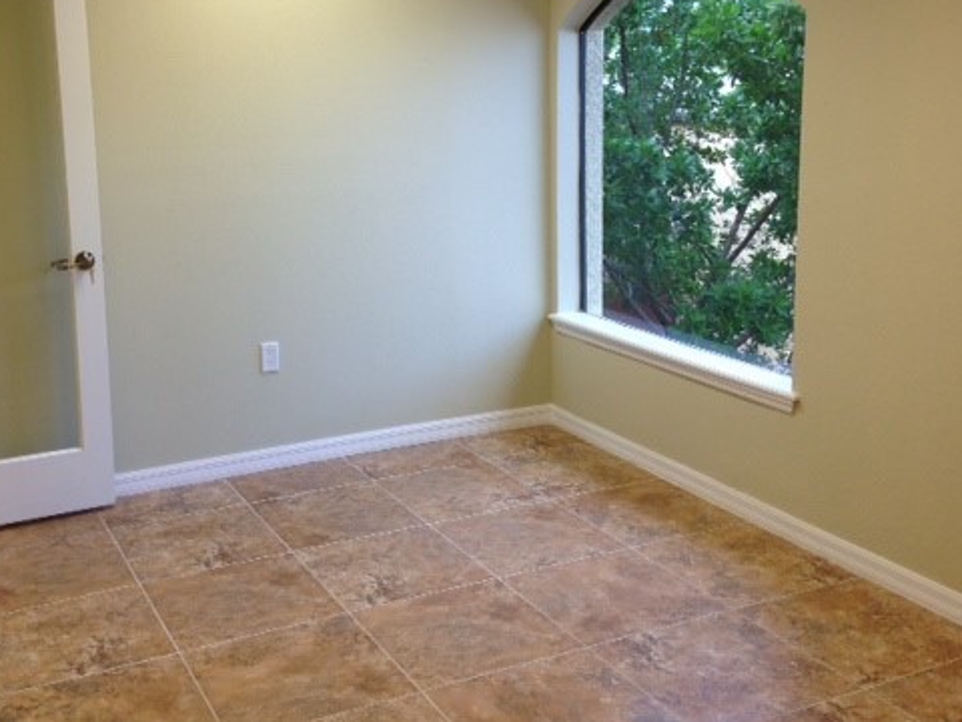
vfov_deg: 32.7
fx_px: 1223
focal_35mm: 44
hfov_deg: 42.9
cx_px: 423
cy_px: 259
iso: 64
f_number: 2.4
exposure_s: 1/60
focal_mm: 4.13
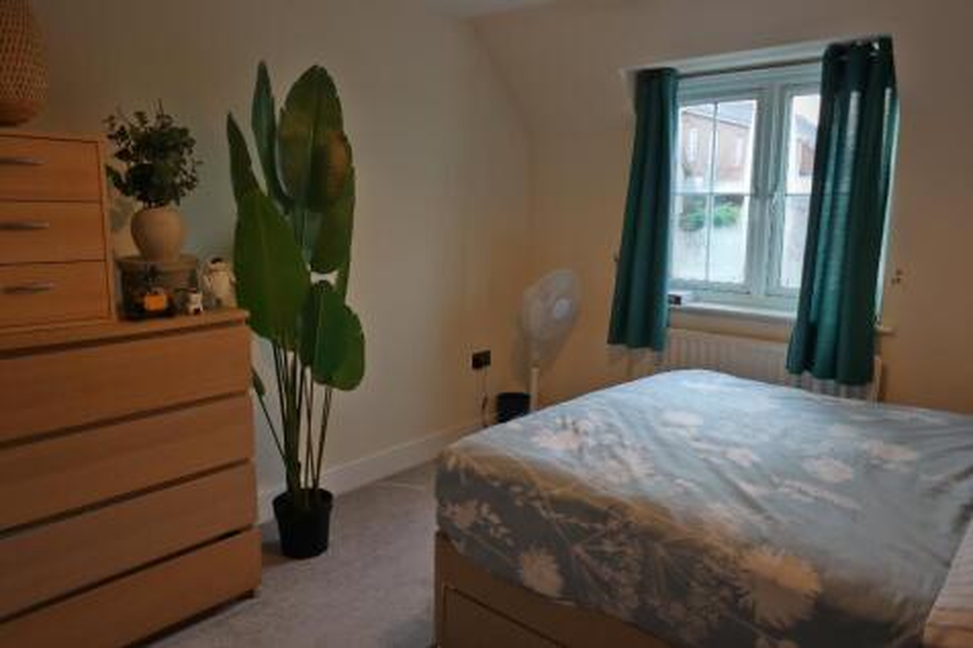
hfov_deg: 73.8
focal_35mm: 24
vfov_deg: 53.1
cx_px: 486
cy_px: 324
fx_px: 648
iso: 100
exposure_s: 1/60
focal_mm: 16
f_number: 2.4
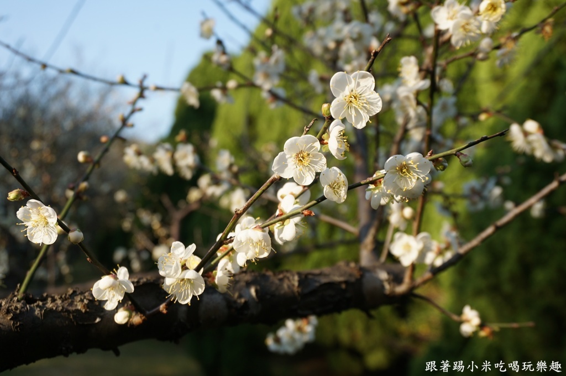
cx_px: 283
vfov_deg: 28.0
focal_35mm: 48
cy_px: 188
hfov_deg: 41.2
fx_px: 754
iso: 100
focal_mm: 32
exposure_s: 1/100
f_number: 7.1
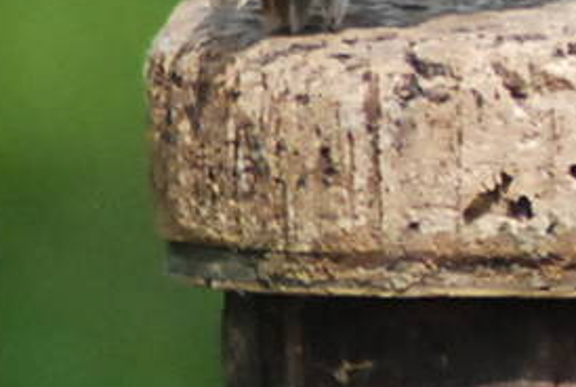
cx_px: 1381
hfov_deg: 0.8
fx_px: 42091
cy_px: -415
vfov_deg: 0.5
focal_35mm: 2625
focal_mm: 300
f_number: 6.3
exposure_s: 1/2500
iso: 1250
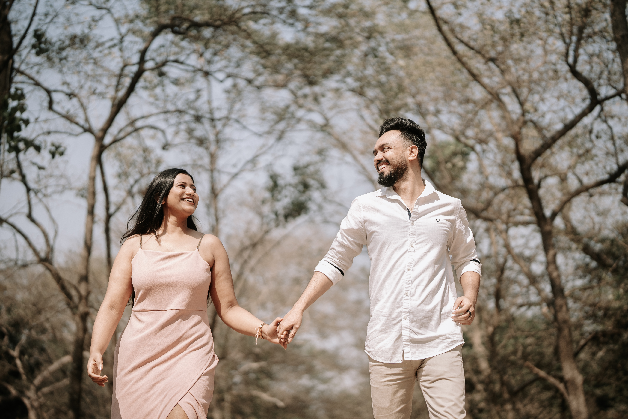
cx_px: 314
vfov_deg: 27.0
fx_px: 872
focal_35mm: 50
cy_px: 210
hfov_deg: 39.6
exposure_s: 1/4000
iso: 100
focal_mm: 50
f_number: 1.4
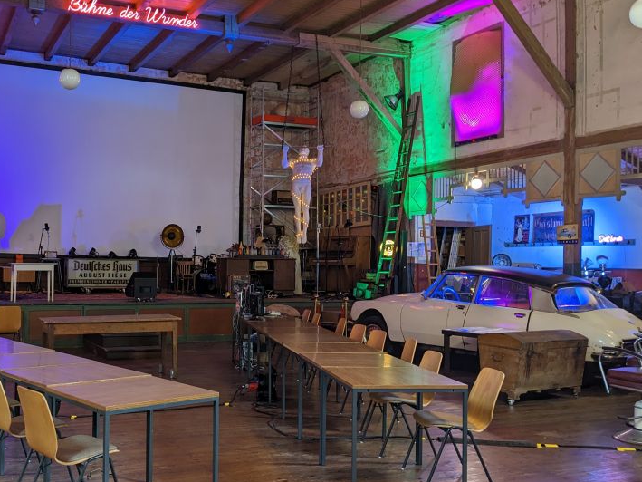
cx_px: 207
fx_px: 723
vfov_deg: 36.8
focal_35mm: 39
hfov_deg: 47.0
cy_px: 255
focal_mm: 4.38
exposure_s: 1/20
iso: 60
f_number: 1.73
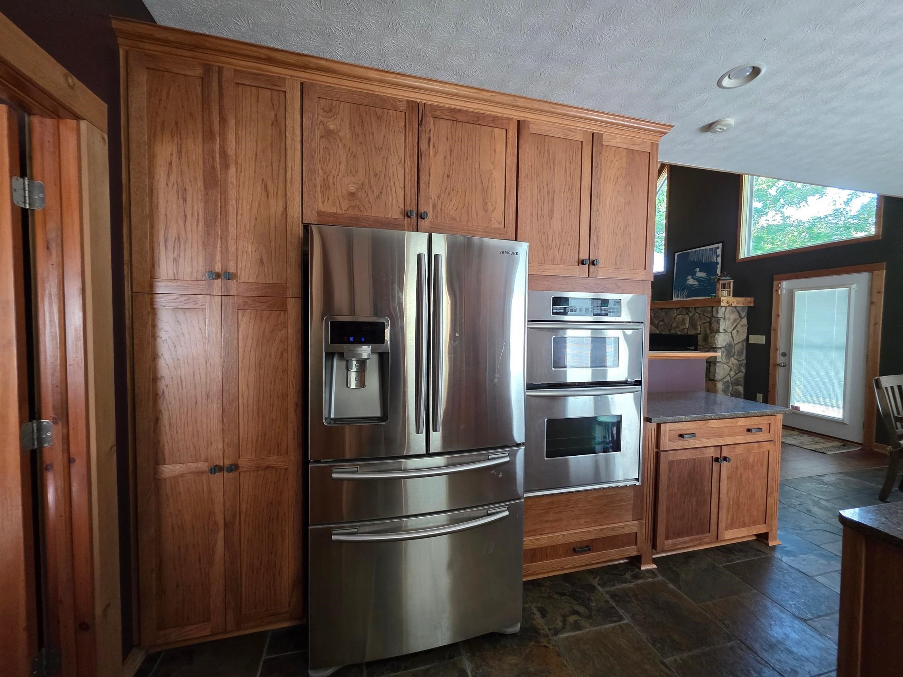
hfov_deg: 106.2
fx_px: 339
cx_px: 452
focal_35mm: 13
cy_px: 338
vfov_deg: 89.9
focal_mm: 2.2
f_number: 1.9
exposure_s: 1/60
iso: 400
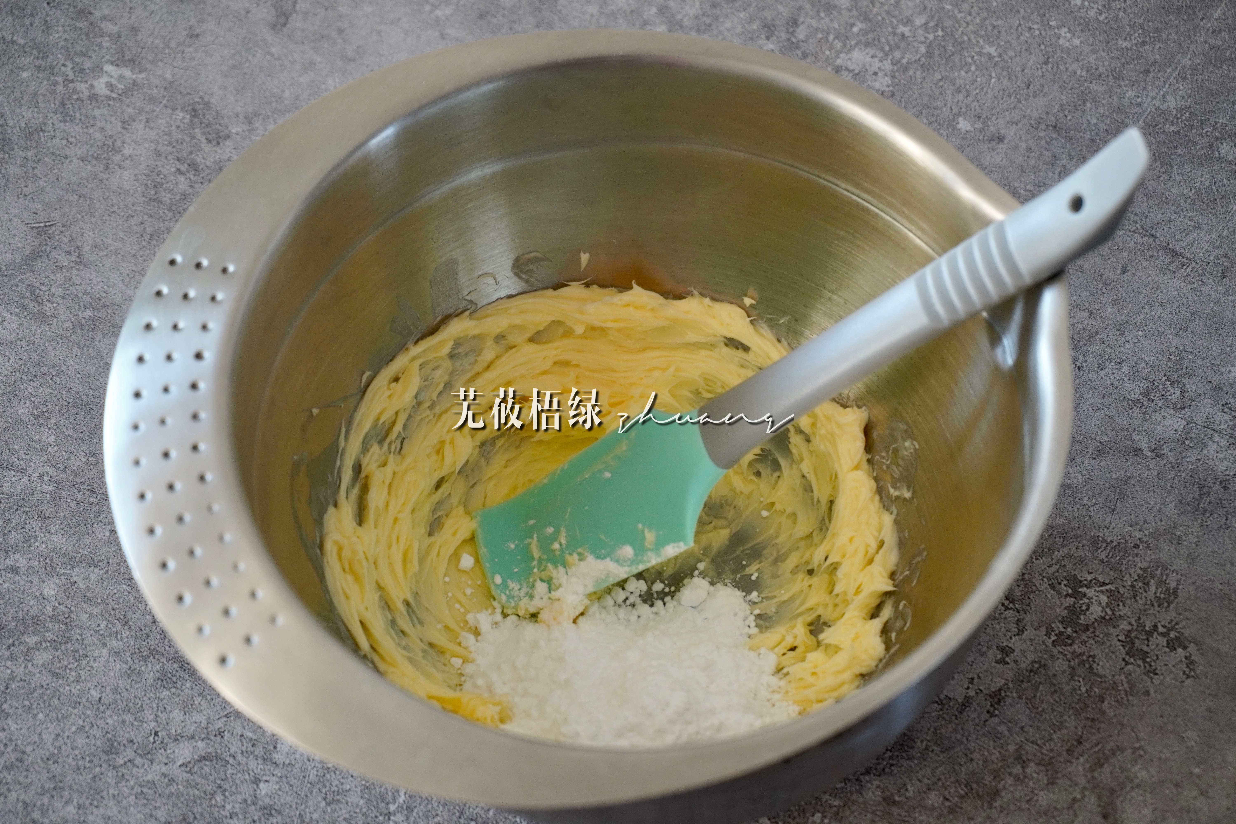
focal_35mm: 75
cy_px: 412
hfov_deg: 27.0
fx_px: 2575
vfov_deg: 18.2
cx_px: 618
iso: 800
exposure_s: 1/80
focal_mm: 50
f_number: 5.6
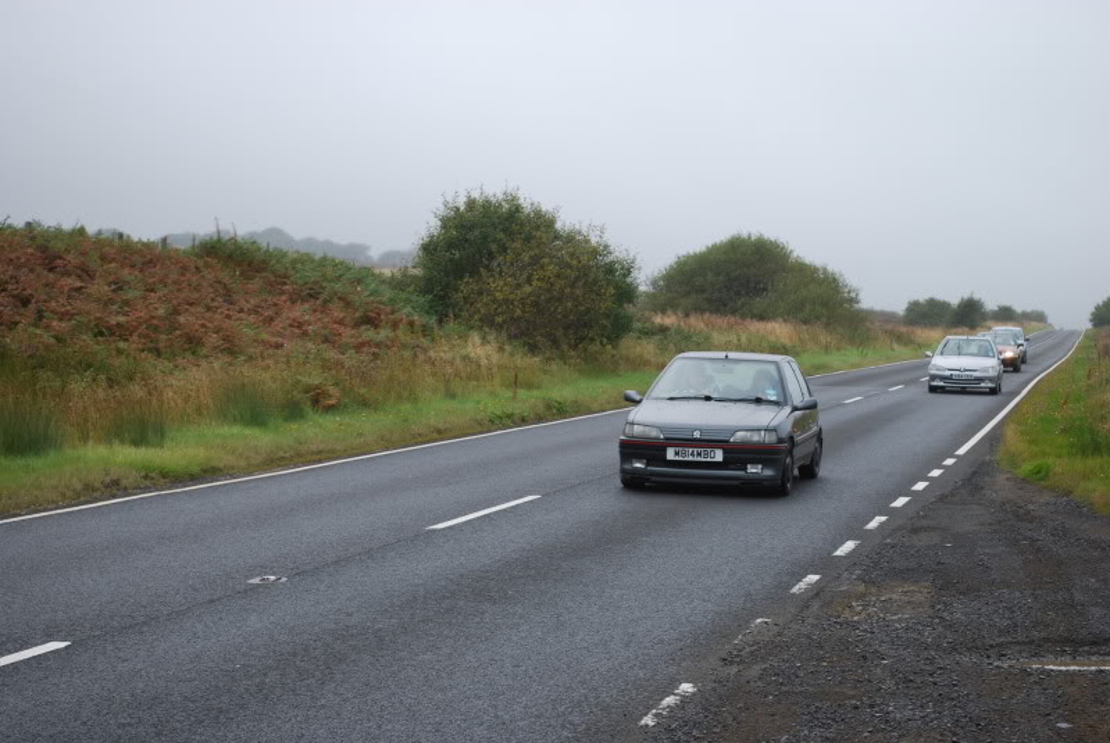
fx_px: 2130
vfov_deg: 19.8
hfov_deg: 29.2
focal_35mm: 69
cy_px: 372
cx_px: 555
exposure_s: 1/200
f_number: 7.1
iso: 100
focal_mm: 46
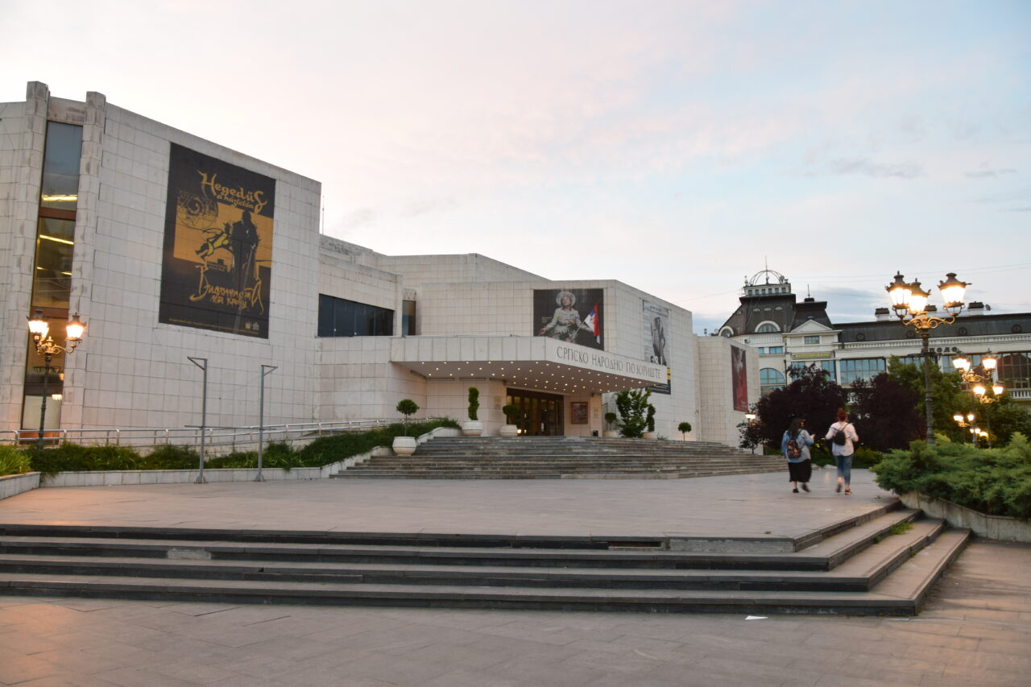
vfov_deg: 47.9
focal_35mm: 27
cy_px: 344
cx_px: 516
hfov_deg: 67.4
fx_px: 773
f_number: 6.3
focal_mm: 18
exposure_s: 1/15
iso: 400
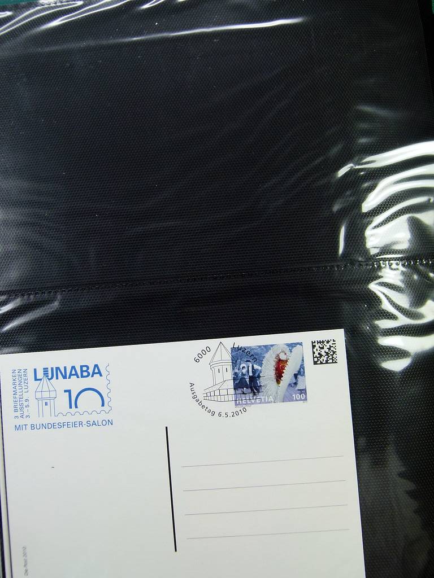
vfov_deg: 49.0
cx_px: 217
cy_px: 289
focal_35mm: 38
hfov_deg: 37.7
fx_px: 635
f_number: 3.1
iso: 100
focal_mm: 6.8
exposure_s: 1/80
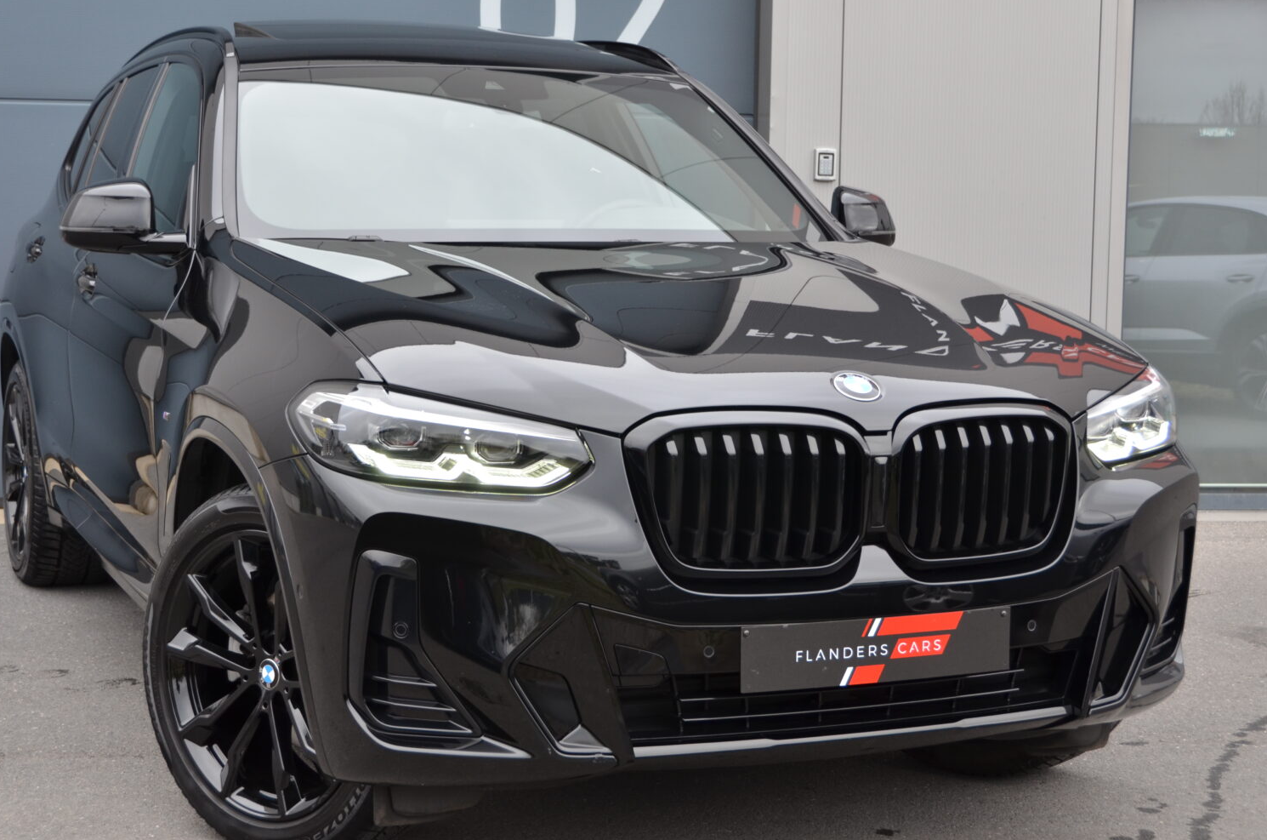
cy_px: 420
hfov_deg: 34.5
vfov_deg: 23.3
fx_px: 2037
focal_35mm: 58
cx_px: 588
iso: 320
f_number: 5.6
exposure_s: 1/125
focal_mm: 36
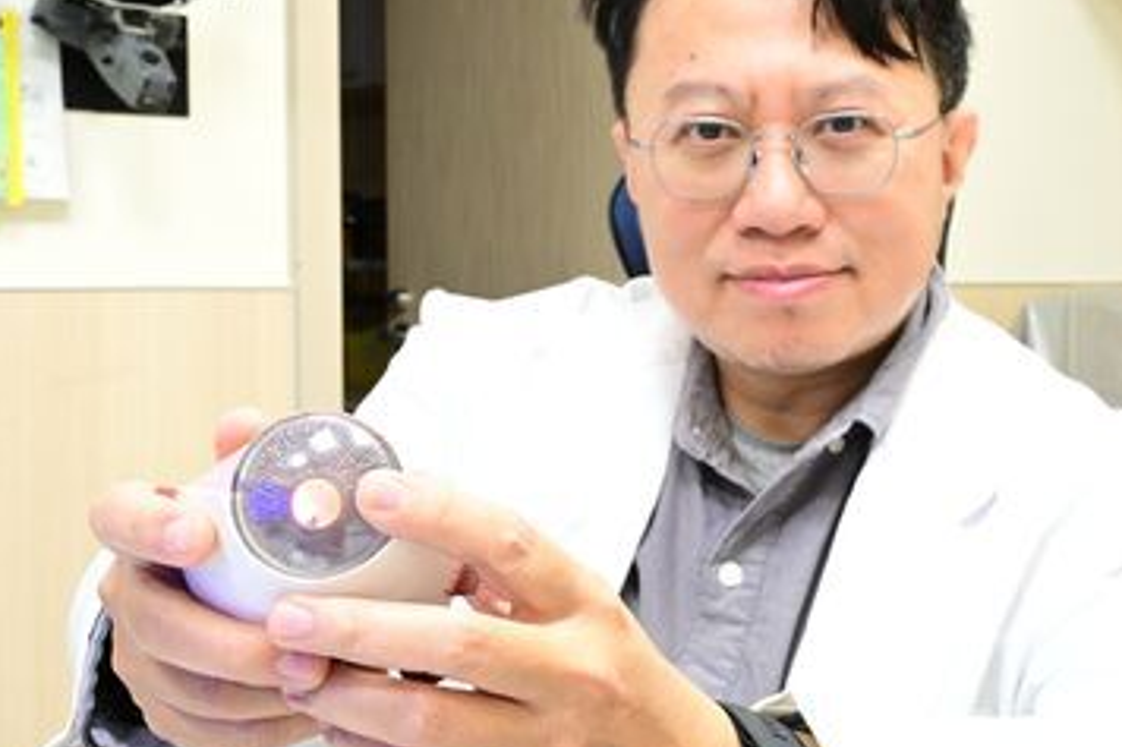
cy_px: 366
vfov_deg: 23.0
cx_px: 627
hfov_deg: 33.9
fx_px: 1838
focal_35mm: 59
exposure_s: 1/8
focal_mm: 35
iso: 2500
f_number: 16
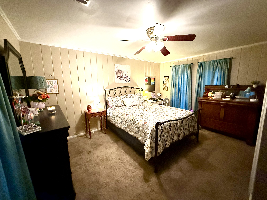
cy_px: 100
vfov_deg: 85.7
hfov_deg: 102.1
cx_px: 134
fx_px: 108
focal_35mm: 14
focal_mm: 2.22
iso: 800
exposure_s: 1/60
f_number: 2.2
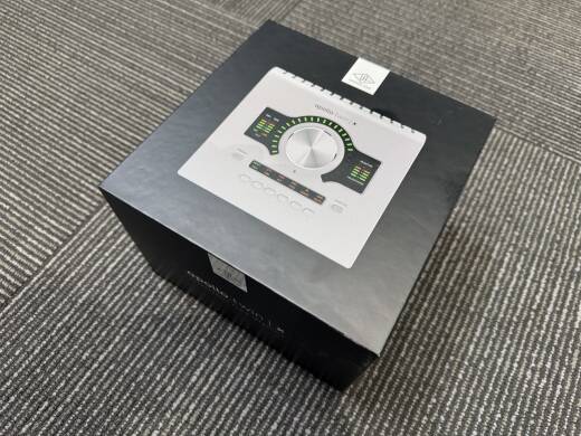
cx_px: 290
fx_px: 403
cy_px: 218
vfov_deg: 56.8
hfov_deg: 71.6
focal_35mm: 24
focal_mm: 6.76
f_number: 1.78
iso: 80
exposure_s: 1/120
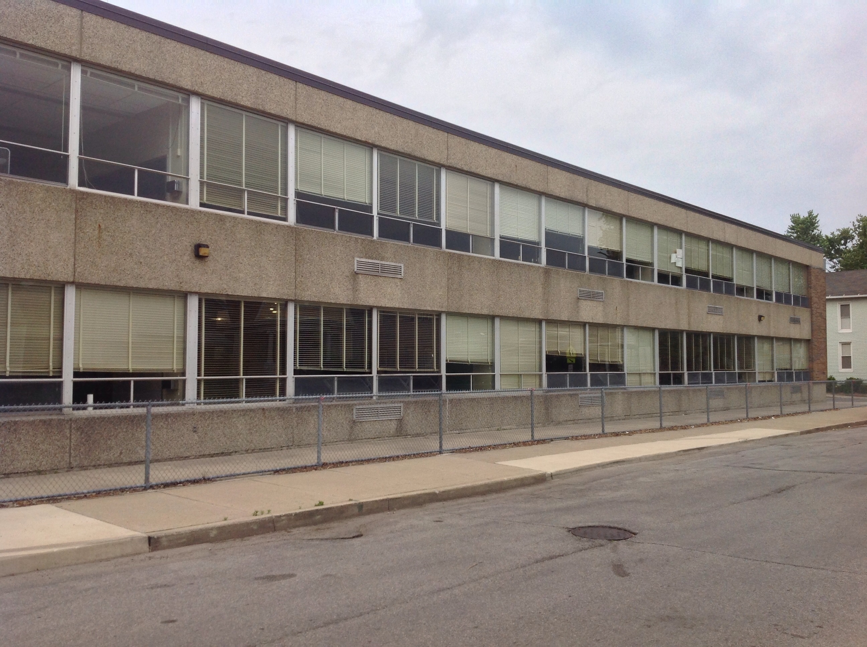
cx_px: 434
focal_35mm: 35
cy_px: 324
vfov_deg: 40.6
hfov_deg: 52.7
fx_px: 875
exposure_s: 1/1374
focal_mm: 4.28
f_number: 2.4
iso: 50
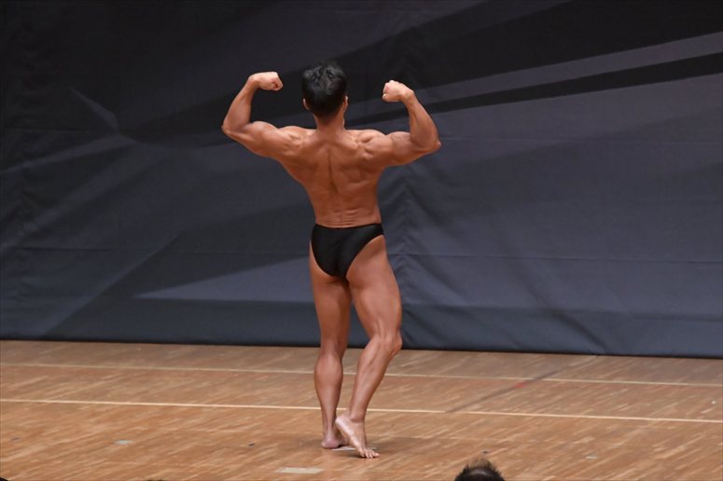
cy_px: 240
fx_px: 5721
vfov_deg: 4.8
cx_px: 362
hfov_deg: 7.2
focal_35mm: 285
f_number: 5.6
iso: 6400
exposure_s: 1/400
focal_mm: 190
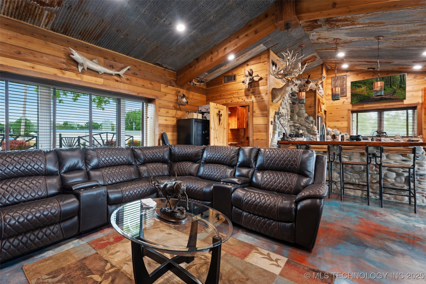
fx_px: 189
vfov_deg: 73.7
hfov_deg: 96.7
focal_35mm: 16
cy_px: 142
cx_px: 213
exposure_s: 1.6
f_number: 9
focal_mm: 16
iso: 200
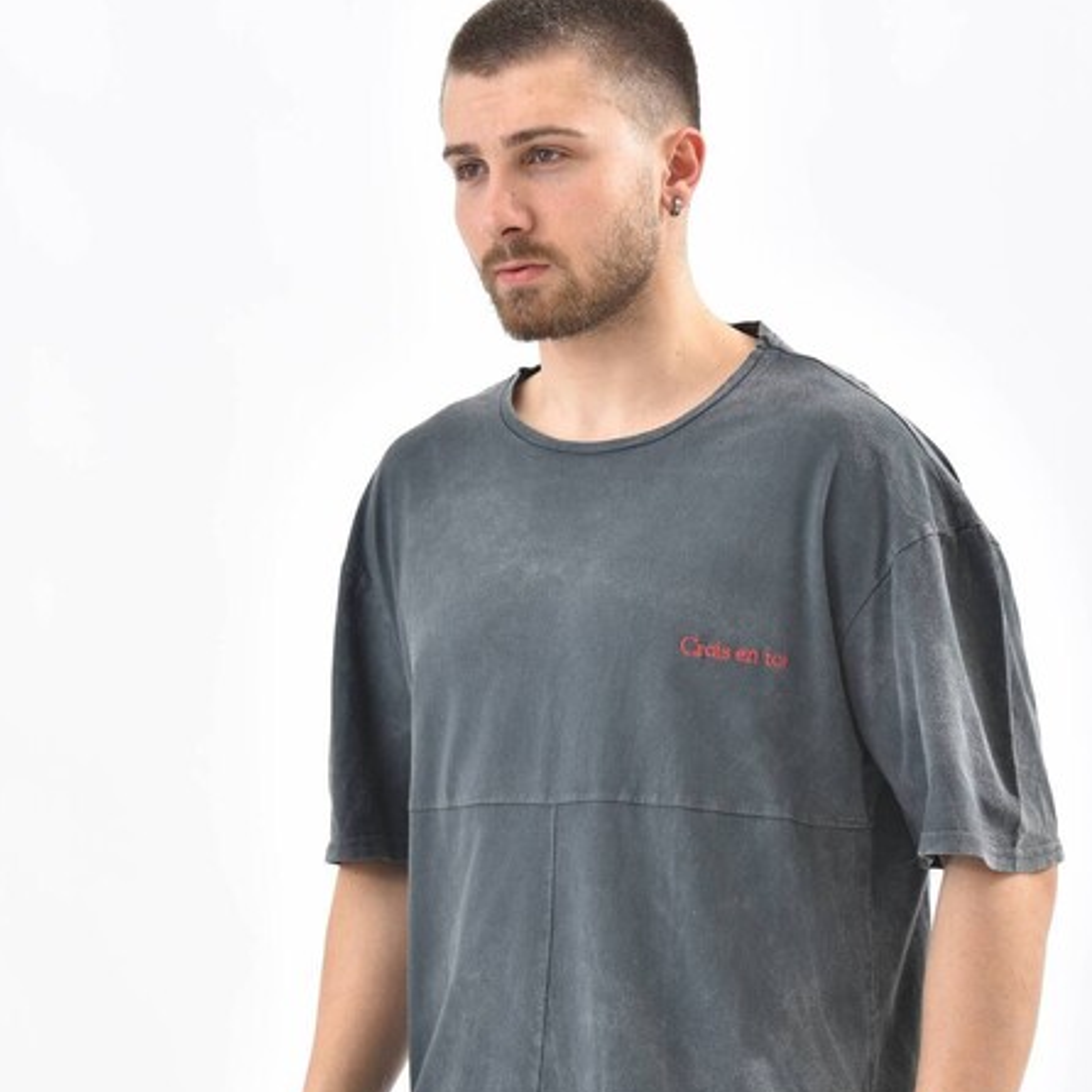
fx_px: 5710
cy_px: 791
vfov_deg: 10.9
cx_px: 544
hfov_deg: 10.9
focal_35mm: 160
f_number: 7.1
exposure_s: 1/160
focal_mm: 112
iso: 100
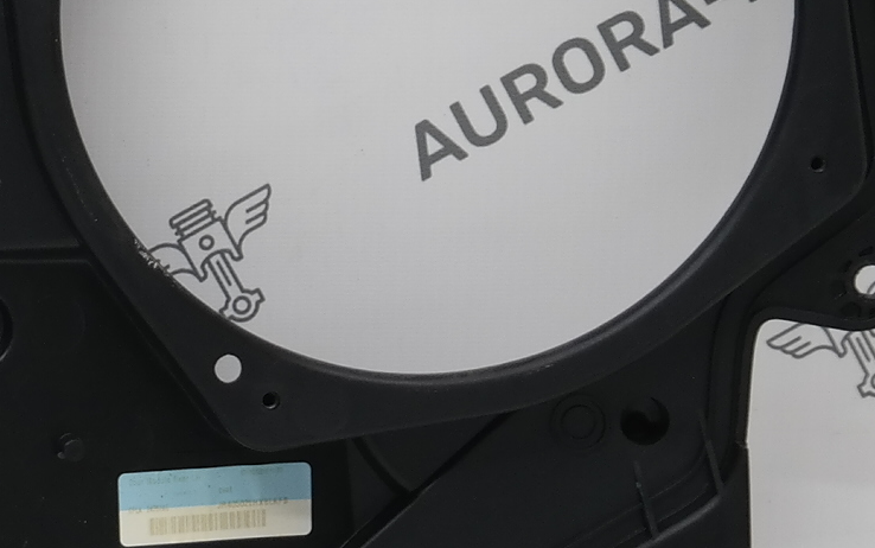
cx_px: -262
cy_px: -64
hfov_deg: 9.4
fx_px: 5249
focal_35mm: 220
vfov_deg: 5.9
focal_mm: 27
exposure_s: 1/60
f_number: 4
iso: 200
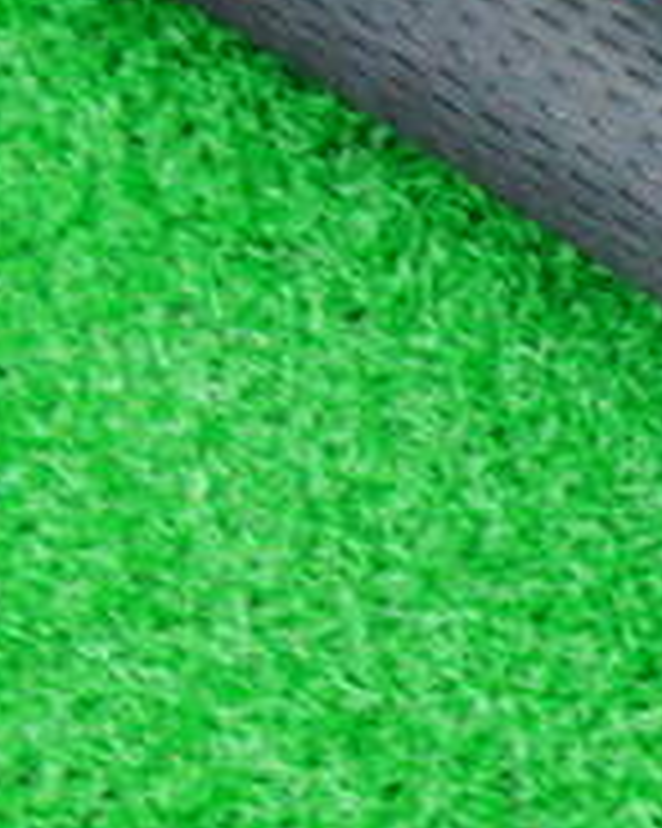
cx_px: 1189
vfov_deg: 13.2
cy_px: 580
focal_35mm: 146
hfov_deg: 10.0
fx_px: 3579
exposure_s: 1/15
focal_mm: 7.54
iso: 400
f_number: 3.7
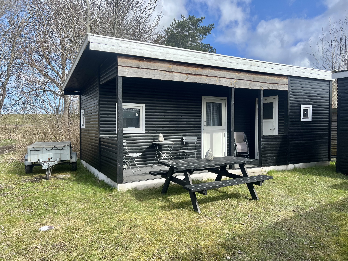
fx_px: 261
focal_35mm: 26
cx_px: 174
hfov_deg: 67.3
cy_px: 130
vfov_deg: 53.1
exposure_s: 1/2208
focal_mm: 5.7
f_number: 1.5
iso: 50
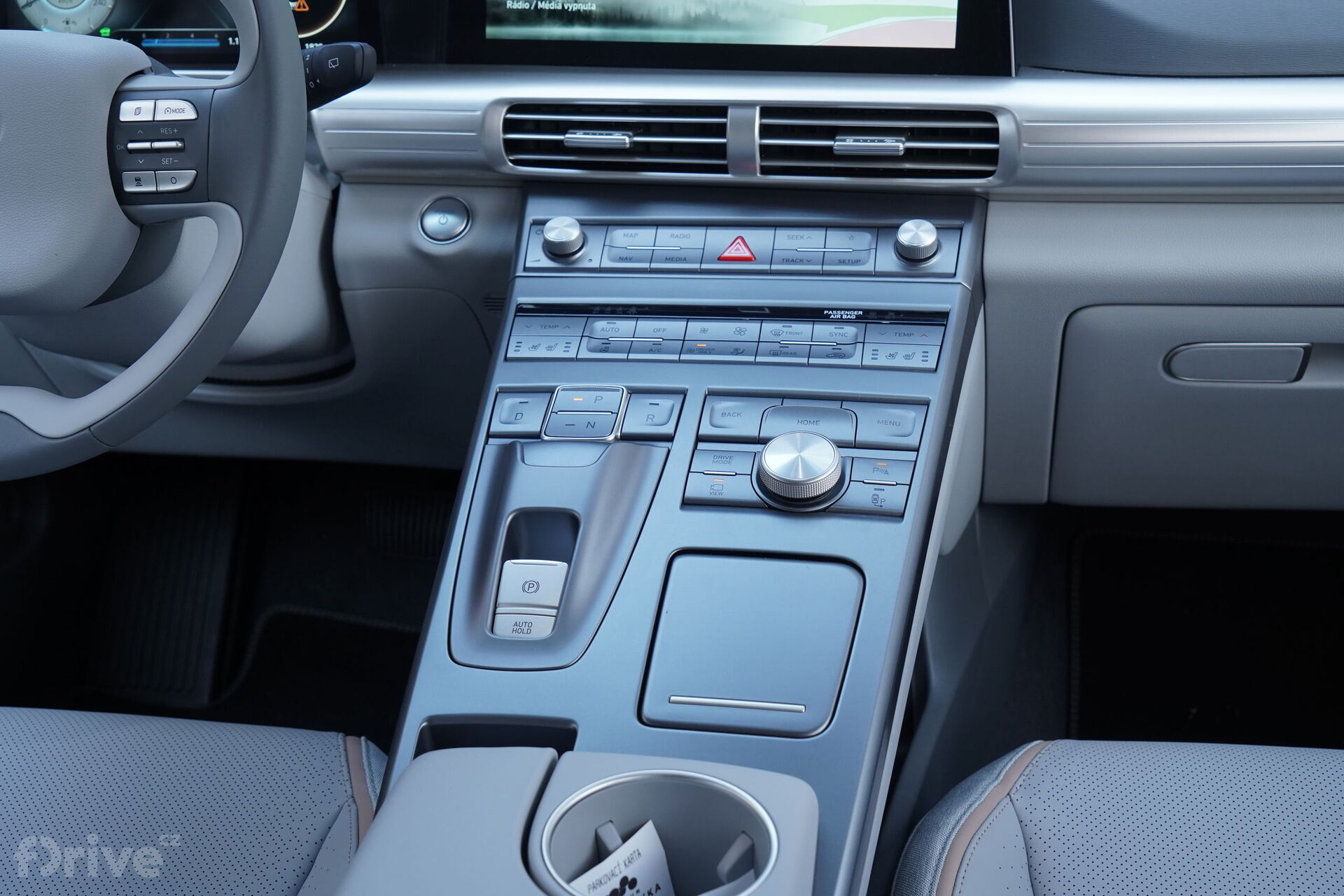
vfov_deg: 29.9
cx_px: 672
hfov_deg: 43.6
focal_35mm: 45
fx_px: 1680
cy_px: 448
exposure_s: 1/125
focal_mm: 45
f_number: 7.1
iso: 1250
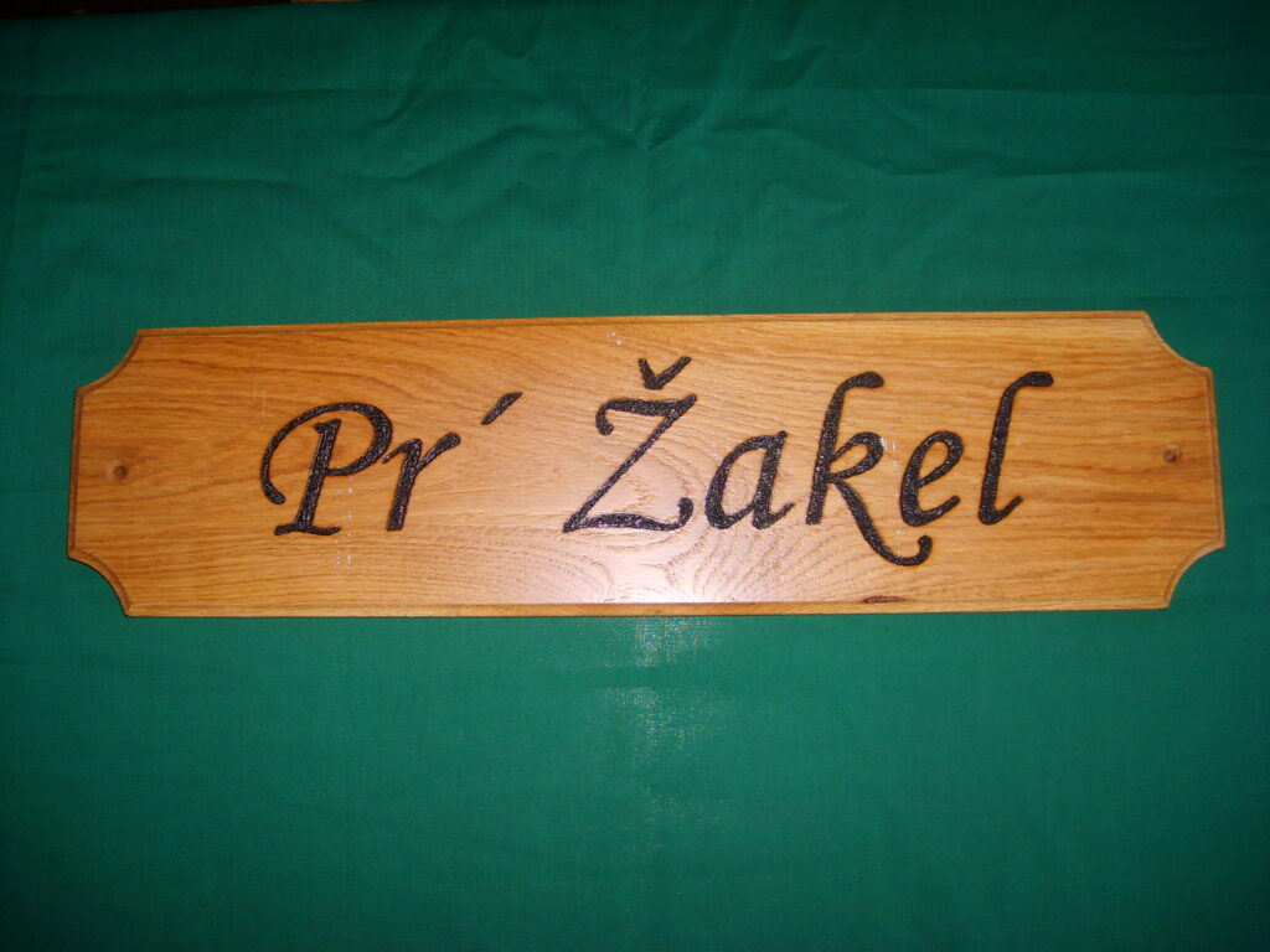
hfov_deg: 52.6
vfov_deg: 40.7
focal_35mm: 35
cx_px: 635
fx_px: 1284
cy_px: 476
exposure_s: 1/45
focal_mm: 5.8
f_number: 2.8
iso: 100
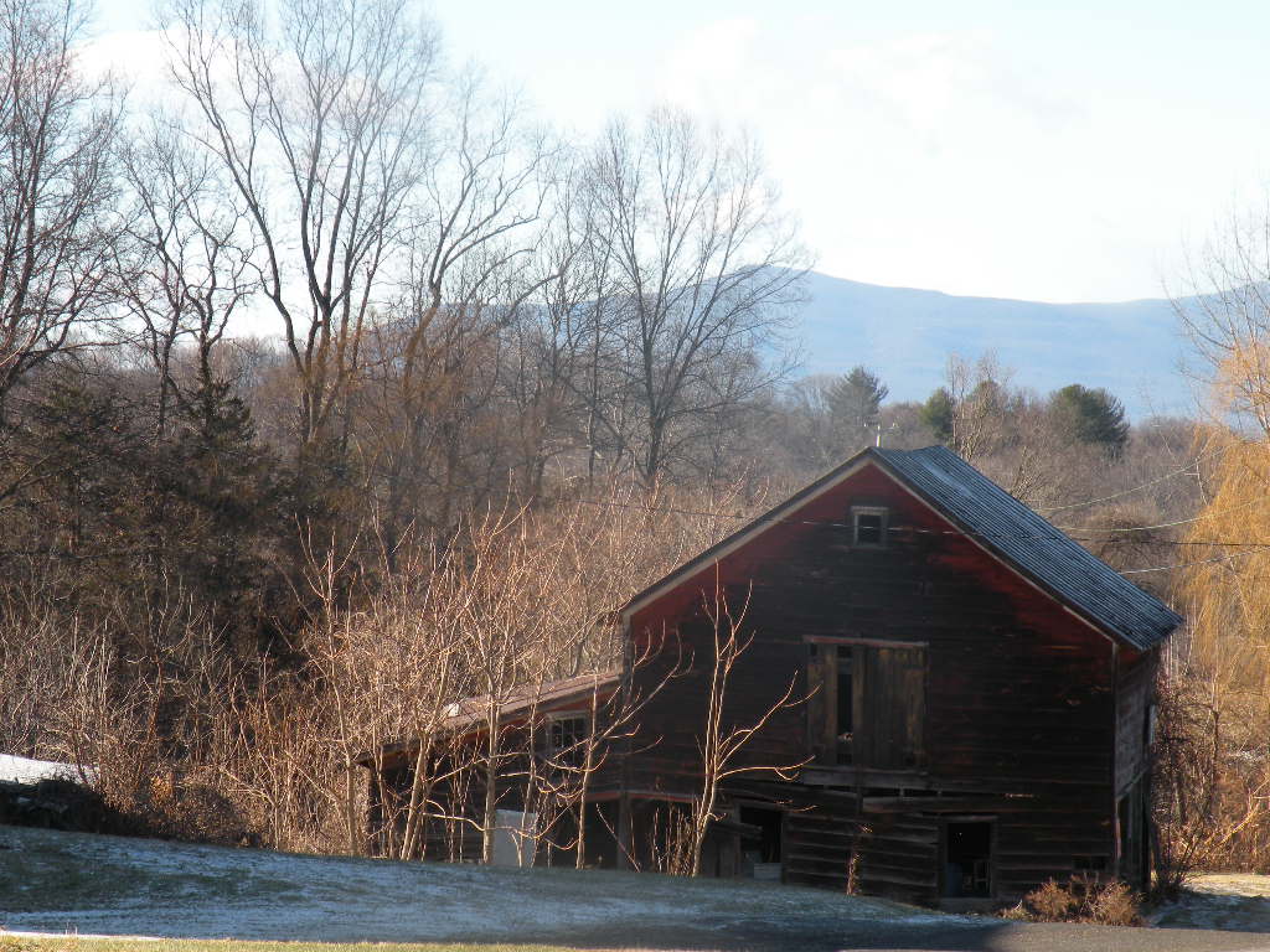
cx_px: 635
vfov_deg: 11.5
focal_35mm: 129
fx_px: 4733
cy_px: 476
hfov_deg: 15.3
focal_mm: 22.9
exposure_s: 1/167
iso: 64
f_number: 5.6
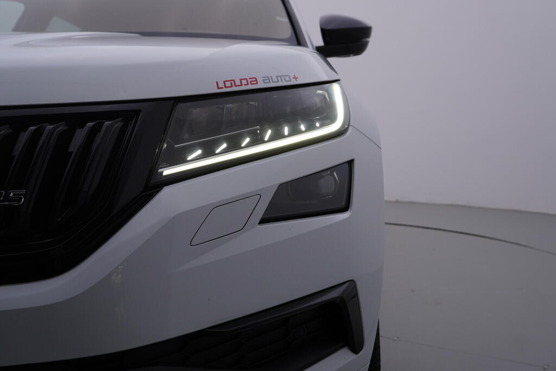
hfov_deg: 53.1
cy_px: 186
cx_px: 278
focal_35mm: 36
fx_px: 556
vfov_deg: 36.9
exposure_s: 1/125
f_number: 5.6
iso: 125
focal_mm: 24
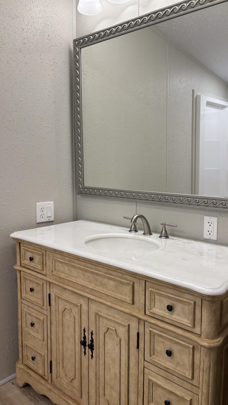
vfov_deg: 66.1
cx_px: 128
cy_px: 202
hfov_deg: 40.1
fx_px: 312
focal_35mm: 29
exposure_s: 1/120
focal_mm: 5.96
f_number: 1.6
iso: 50
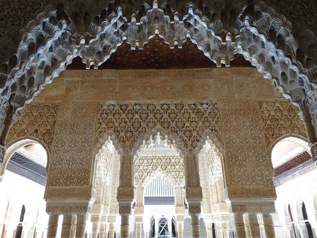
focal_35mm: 27
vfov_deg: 51.4
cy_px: 119
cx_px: 158
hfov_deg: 65.3
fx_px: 247
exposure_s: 1/80
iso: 80
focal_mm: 4.6
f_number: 3.5
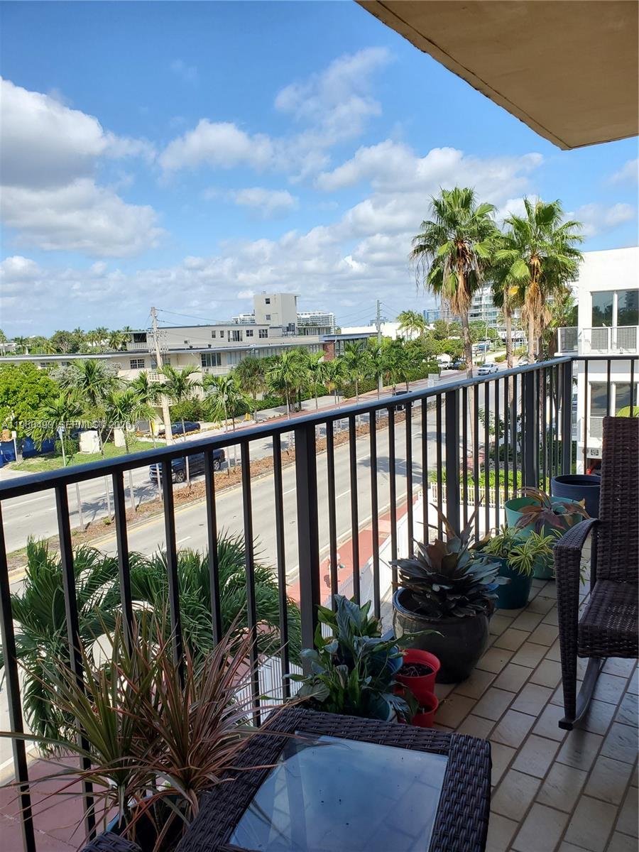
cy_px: 426
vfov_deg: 67.3
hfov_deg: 53.1
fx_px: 640
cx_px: 320
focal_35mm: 26
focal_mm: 4.3
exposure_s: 1/1183
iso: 50
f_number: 2.4
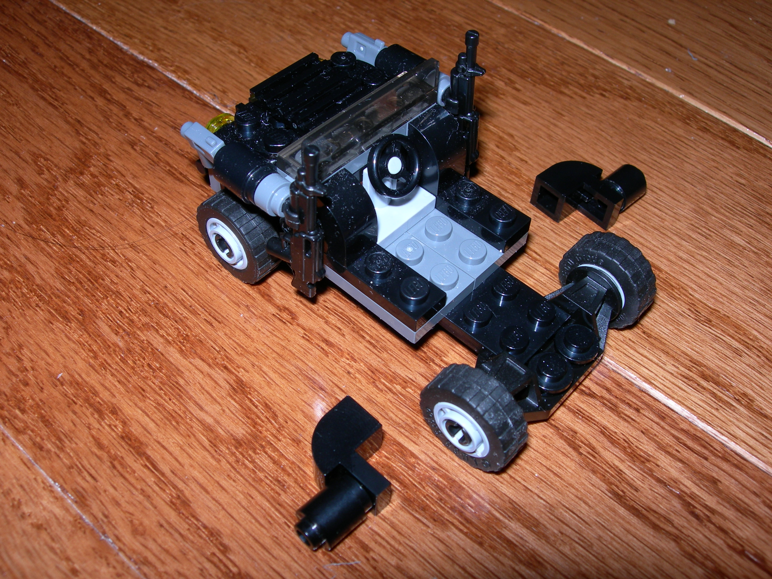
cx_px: 386
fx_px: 847
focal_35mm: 38
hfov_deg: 49.0
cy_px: 290
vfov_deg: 37.7
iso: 50
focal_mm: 7.8
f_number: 4.8
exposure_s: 1/60.1
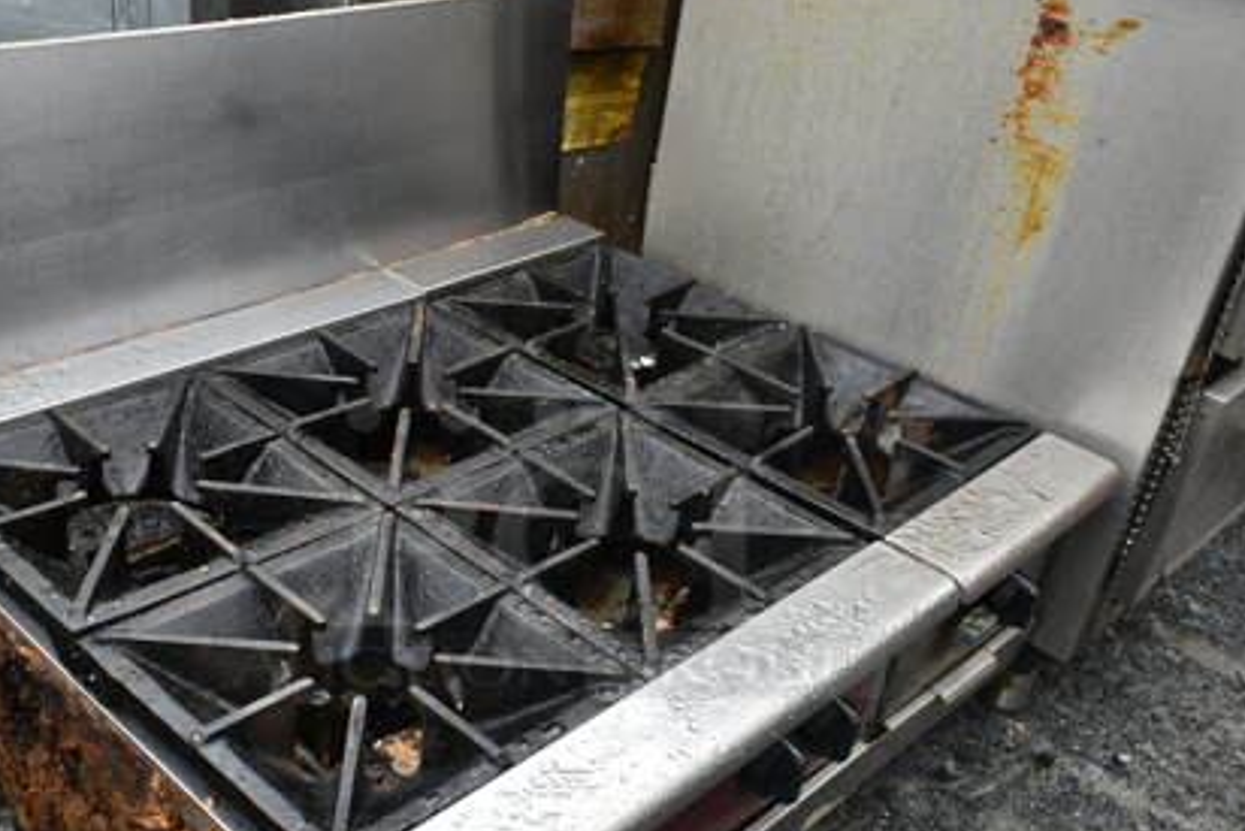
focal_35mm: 40
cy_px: 538
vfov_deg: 33.2
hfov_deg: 48.3
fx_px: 1384
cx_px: 550
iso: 100
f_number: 4.5
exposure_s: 1/80
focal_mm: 18
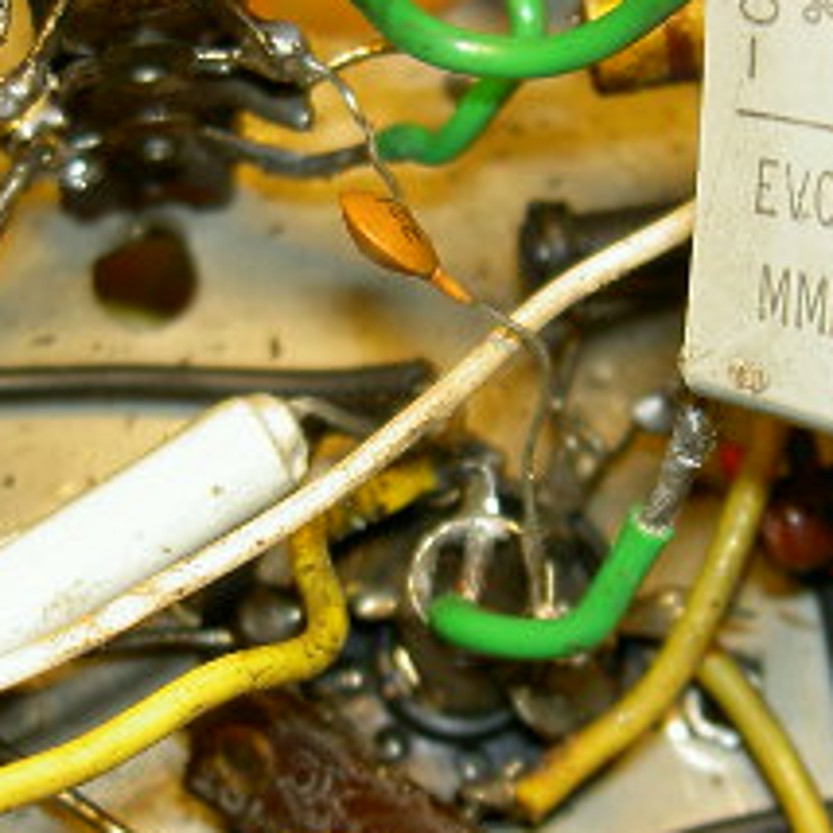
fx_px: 2804
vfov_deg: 16.9
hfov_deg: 16.9
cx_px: 331
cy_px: 420
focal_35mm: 103
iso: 100
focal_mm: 8
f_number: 2.8
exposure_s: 1/59.5
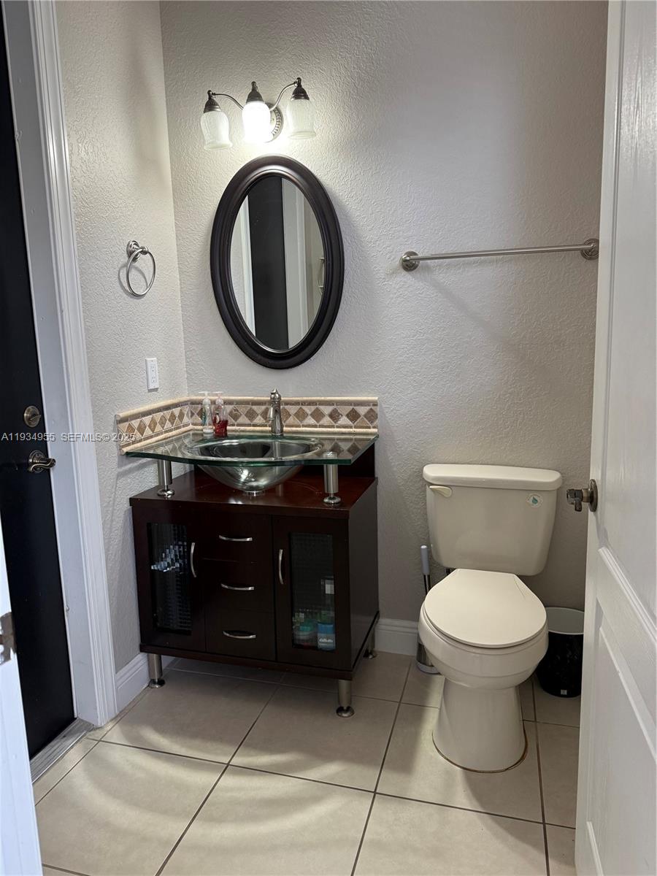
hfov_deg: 56.8
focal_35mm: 24
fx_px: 607
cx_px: 328
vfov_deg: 71.6
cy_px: 438
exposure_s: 1/84
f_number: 1.78
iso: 200
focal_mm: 6.76
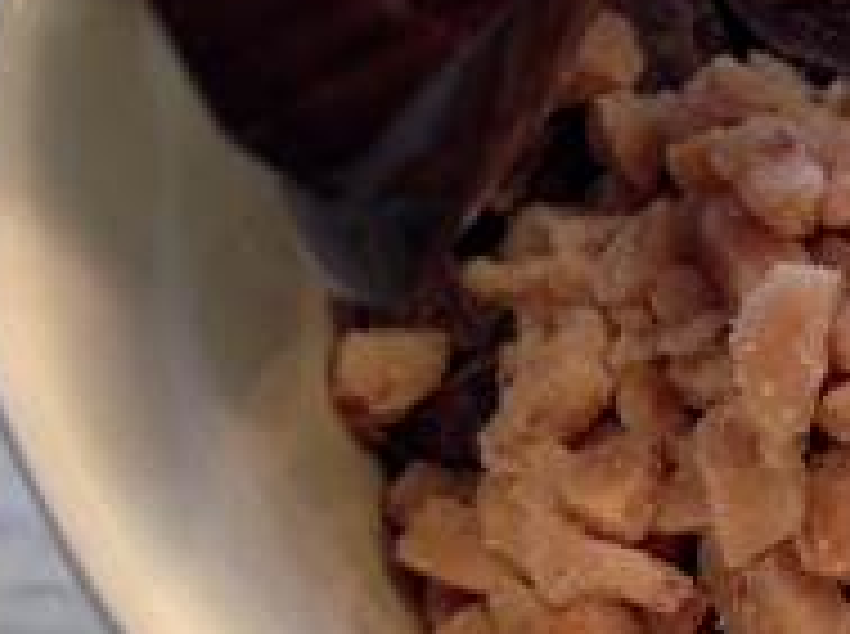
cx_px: 944
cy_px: 234
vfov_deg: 17.5
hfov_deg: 22.0
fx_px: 2059
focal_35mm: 84
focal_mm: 4.12
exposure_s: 1/20
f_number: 2.4
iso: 80
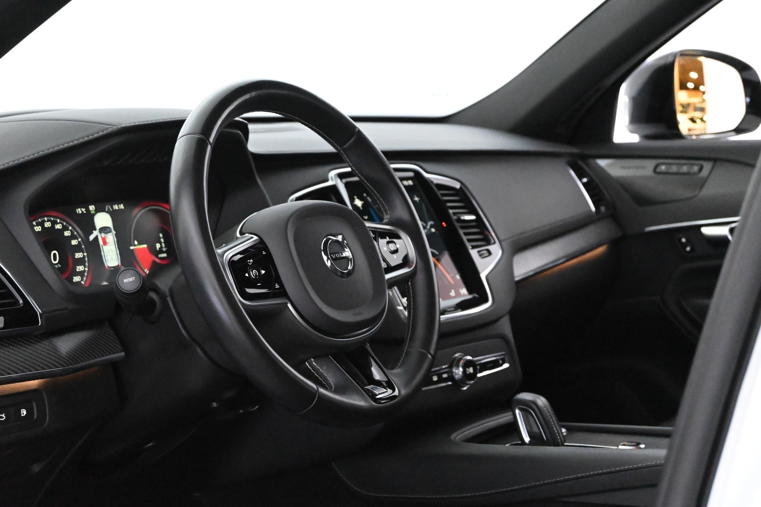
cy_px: 254
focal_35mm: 62
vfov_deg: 22.1
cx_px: 380
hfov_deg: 32.6
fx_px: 1300
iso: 12800
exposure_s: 1/60
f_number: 5.6
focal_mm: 41
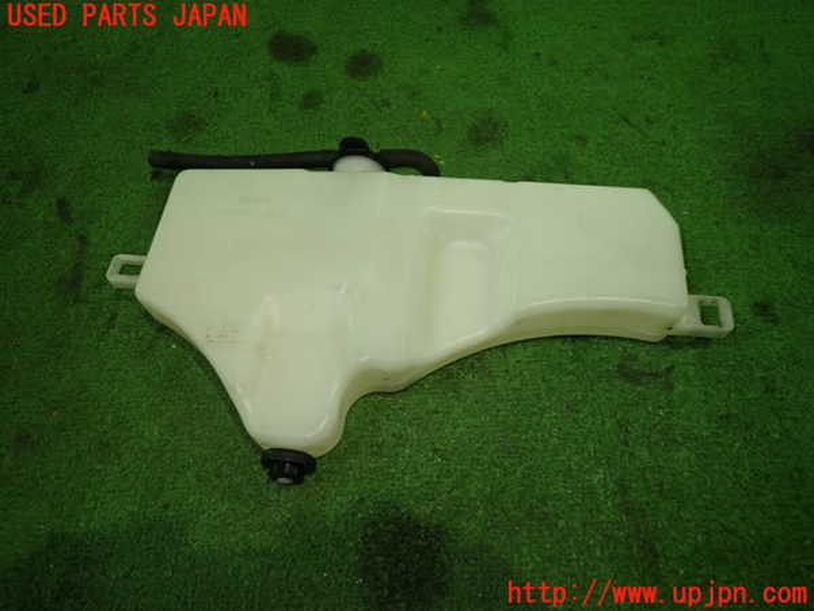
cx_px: 407
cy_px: 306
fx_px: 588
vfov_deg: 54.9
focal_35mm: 25
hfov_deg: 69.4
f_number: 2
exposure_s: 1/30
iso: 200
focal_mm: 4.5
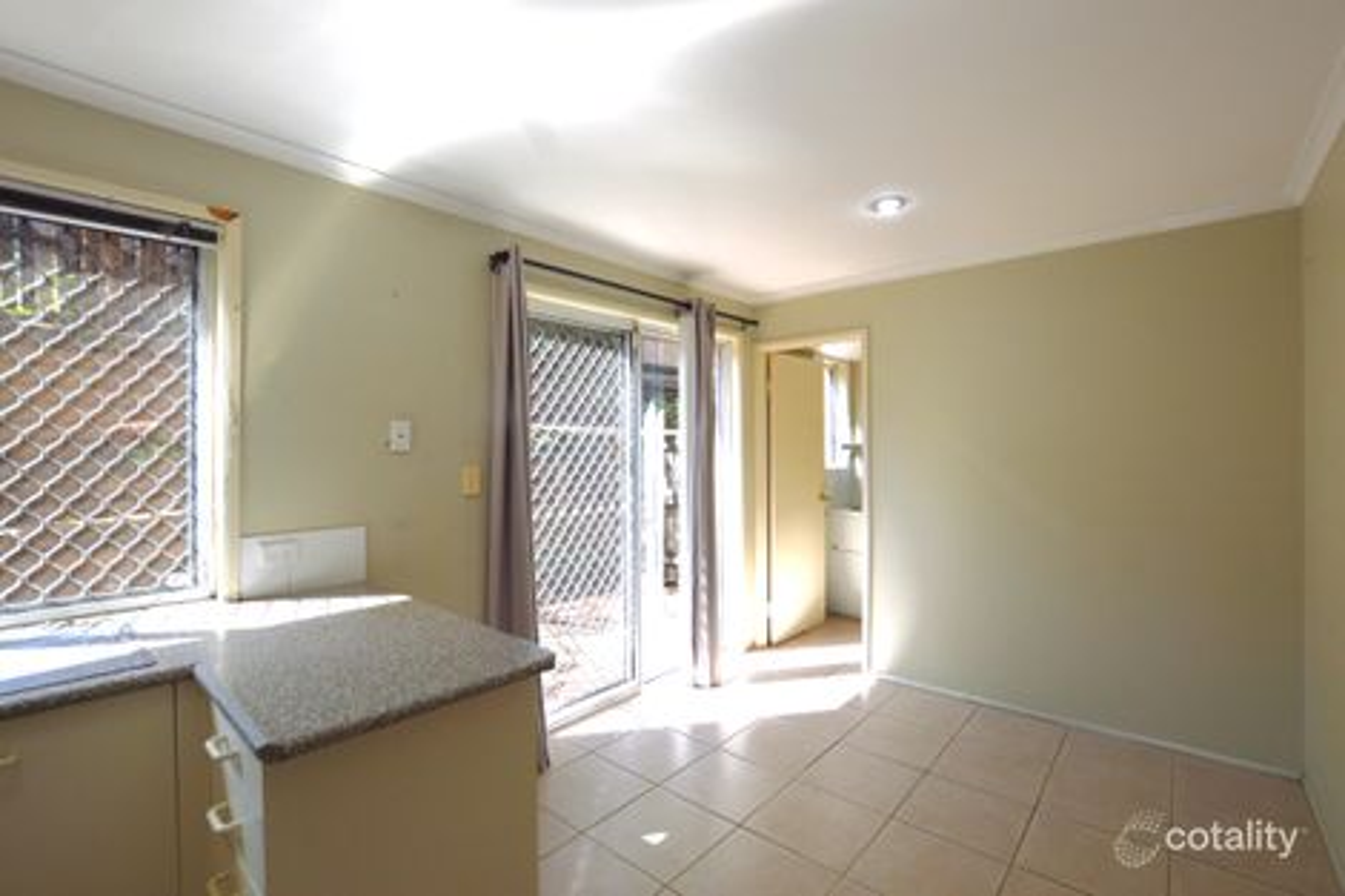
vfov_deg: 77.3
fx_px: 560
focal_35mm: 15
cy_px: 448
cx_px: 672
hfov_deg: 100.4
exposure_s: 1/160
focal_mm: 10
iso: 100
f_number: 6.3
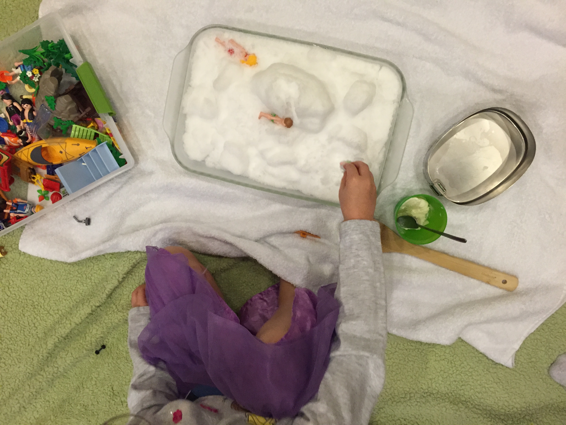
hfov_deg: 61.7
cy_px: 212
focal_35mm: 29
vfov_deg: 48.2
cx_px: 283
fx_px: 474
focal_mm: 4.15
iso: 200
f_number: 2.2
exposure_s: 1/30
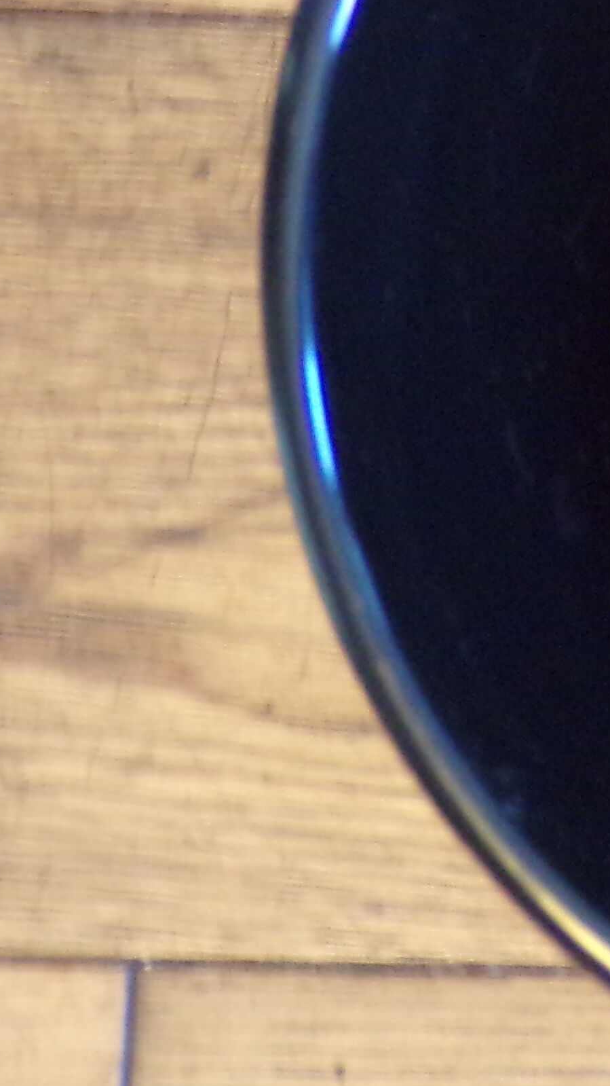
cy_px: 301
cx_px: 1097
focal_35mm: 270
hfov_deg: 4.5
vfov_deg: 8.0
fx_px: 7767
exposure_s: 1/5
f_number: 4
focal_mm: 15.4
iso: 400
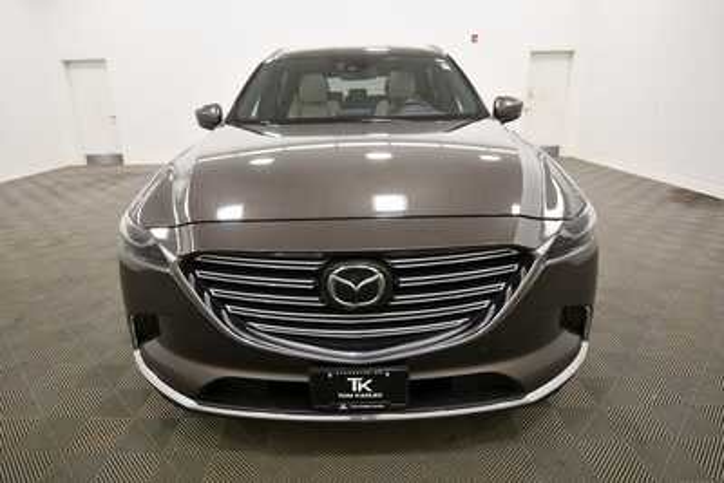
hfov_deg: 81.2
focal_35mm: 21
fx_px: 422
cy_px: 242
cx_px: 362
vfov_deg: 59.5
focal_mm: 14
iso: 900
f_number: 5
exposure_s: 1/125
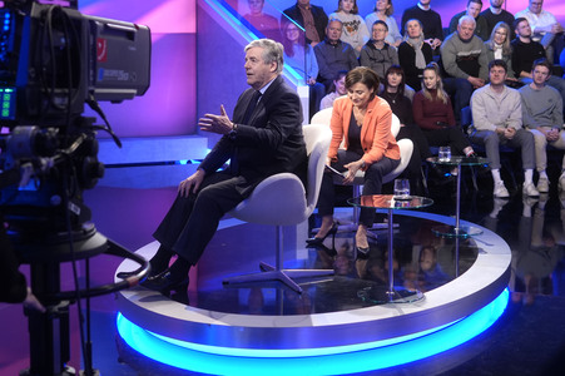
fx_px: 706
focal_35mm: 45
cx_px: 282
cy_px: 188
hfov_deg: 43.6
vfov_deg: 29.8
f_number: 2.2
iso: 640
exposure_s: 1/50
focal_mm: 30
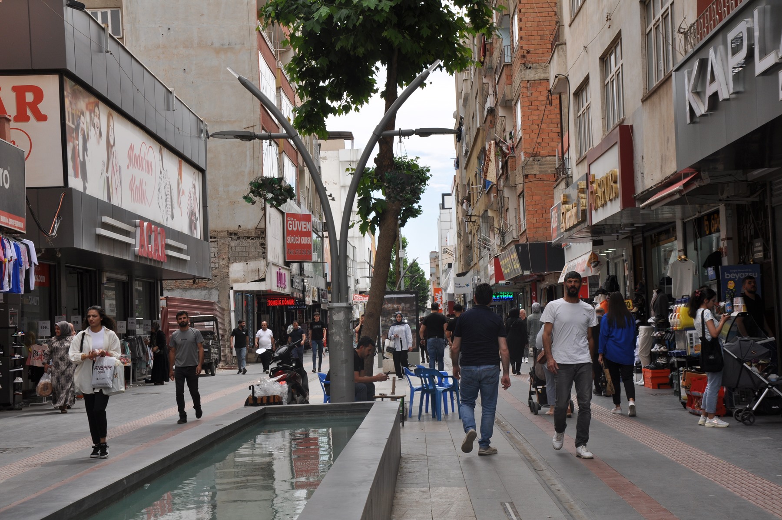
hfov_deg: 33.4
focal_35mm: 60
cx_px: 391
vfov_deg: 22.6
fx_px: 1302
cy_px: 260
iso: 200
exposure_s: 1/200
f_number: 10
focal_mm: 40
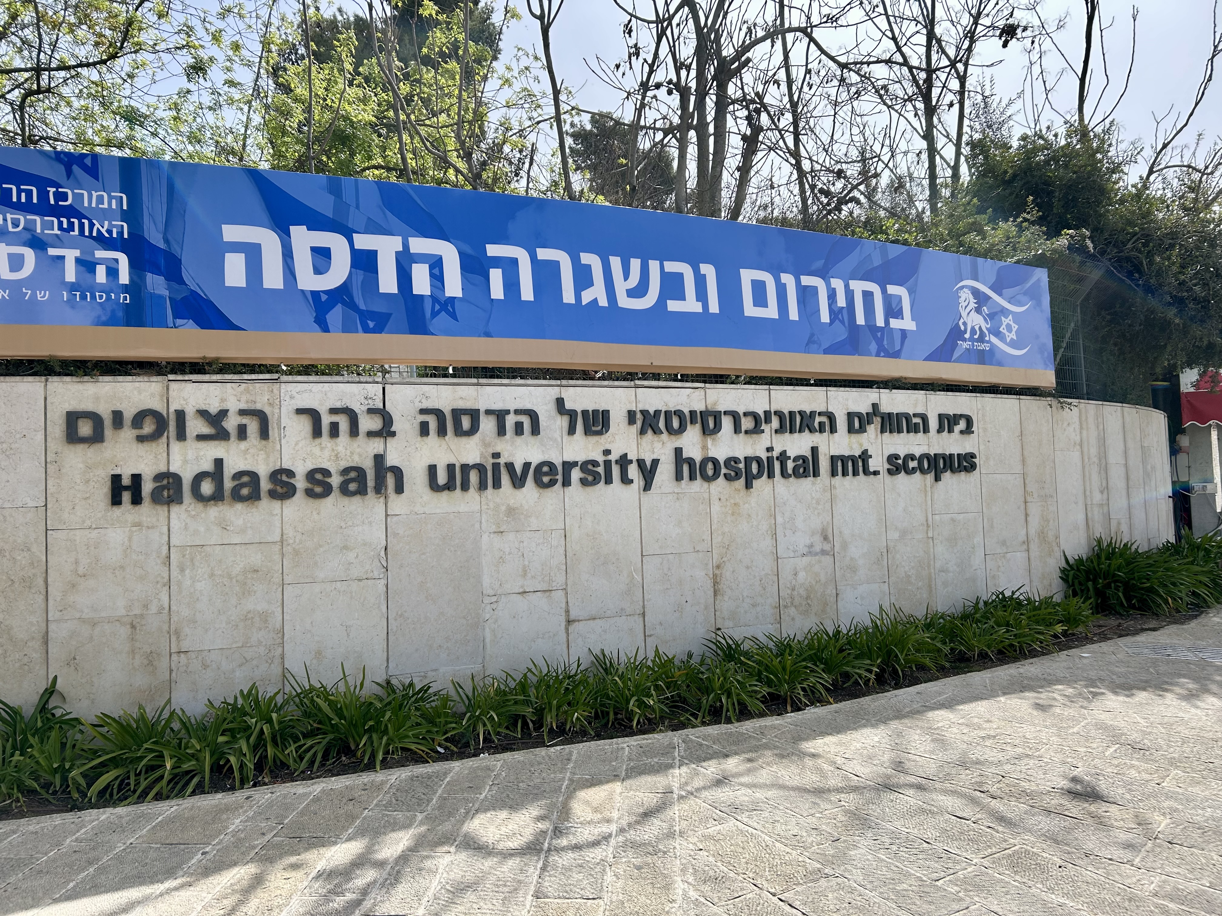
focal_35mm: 26
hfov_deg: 67.3
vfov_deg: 53.1
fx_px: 918
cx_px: 611
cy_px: 458
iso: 50
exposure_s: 1/3165
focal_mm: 5.7
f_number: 1.5
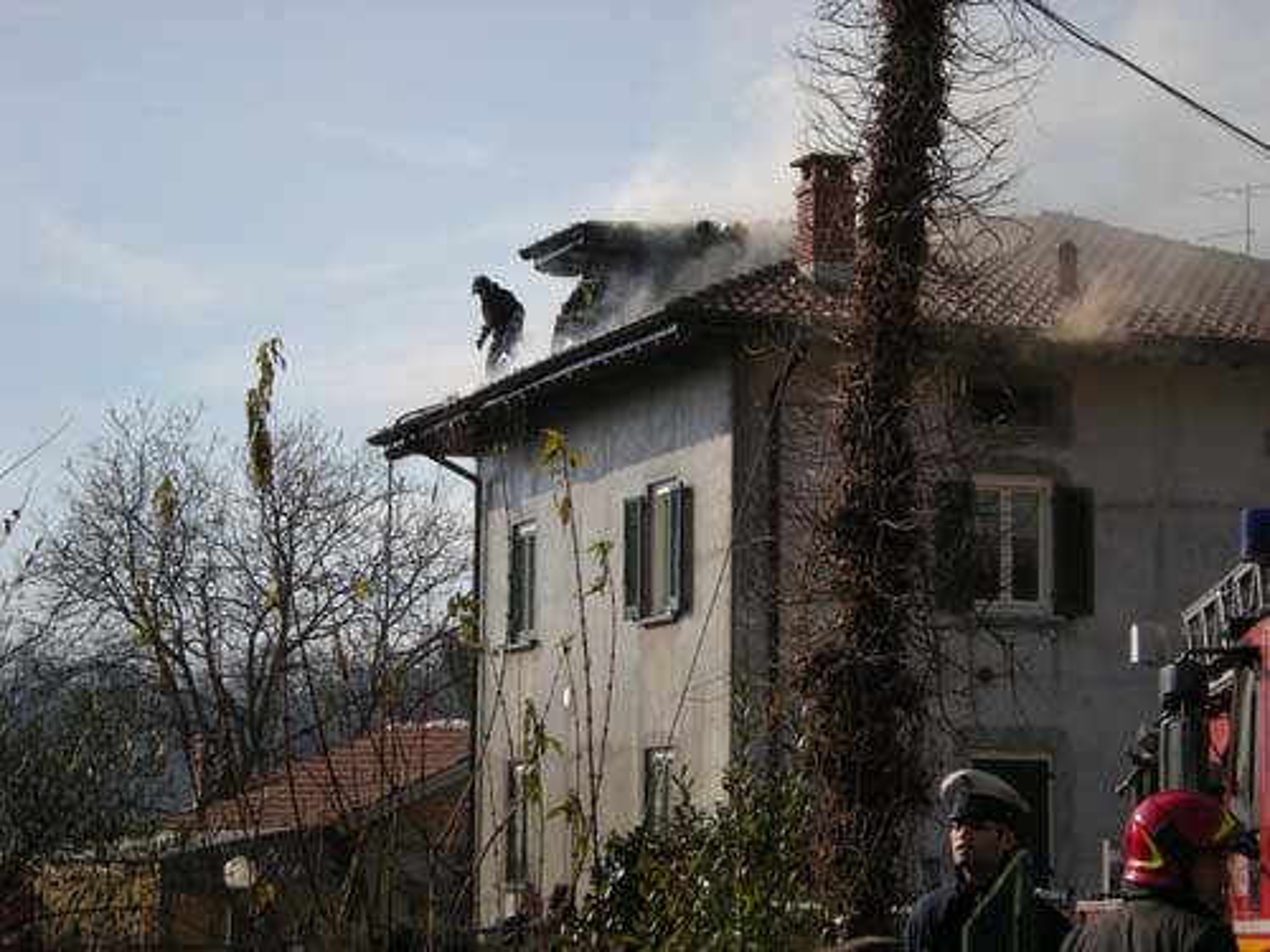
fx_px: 3742
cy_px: 476
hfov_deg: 19.3
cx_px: 635
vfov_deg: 14.5
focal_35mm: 102
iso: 64
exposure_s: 1/400
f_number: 5.6
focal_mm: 17
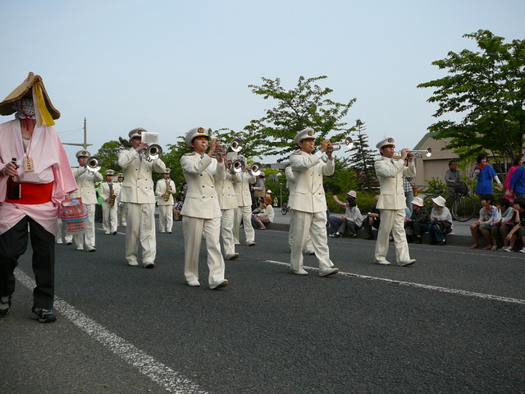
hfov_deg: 52.6
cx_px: 262
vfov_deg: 40.7
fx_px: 531
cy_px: 197
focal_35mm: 35
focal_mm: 5.2
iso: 100
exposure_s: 1/800
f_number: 2.8
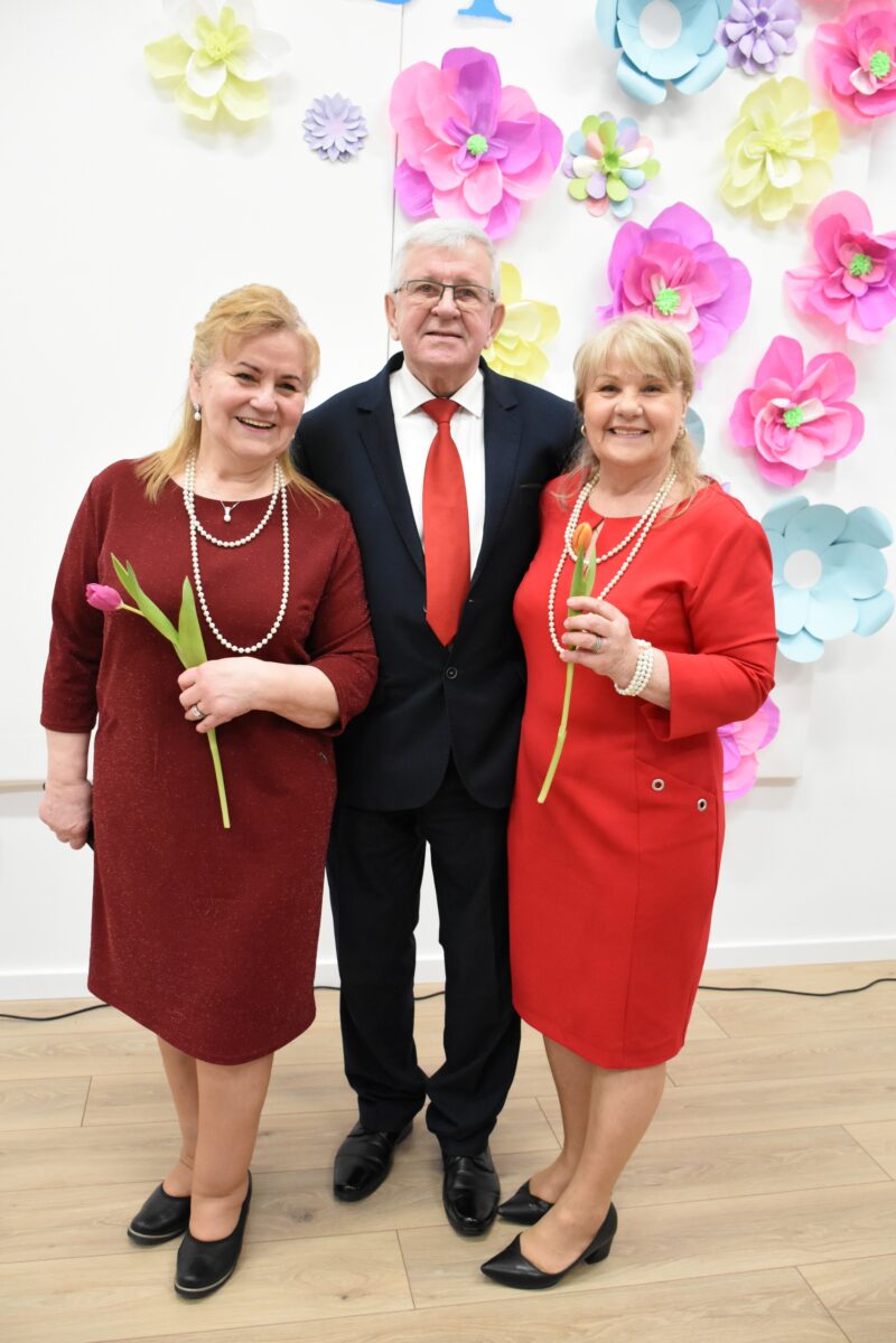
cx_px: 448
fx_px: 1120
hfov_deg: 43.6
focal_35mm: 30
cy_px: 672
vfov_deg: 61.9
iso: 2800
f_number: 3.5
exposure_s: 1/125
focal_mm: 20
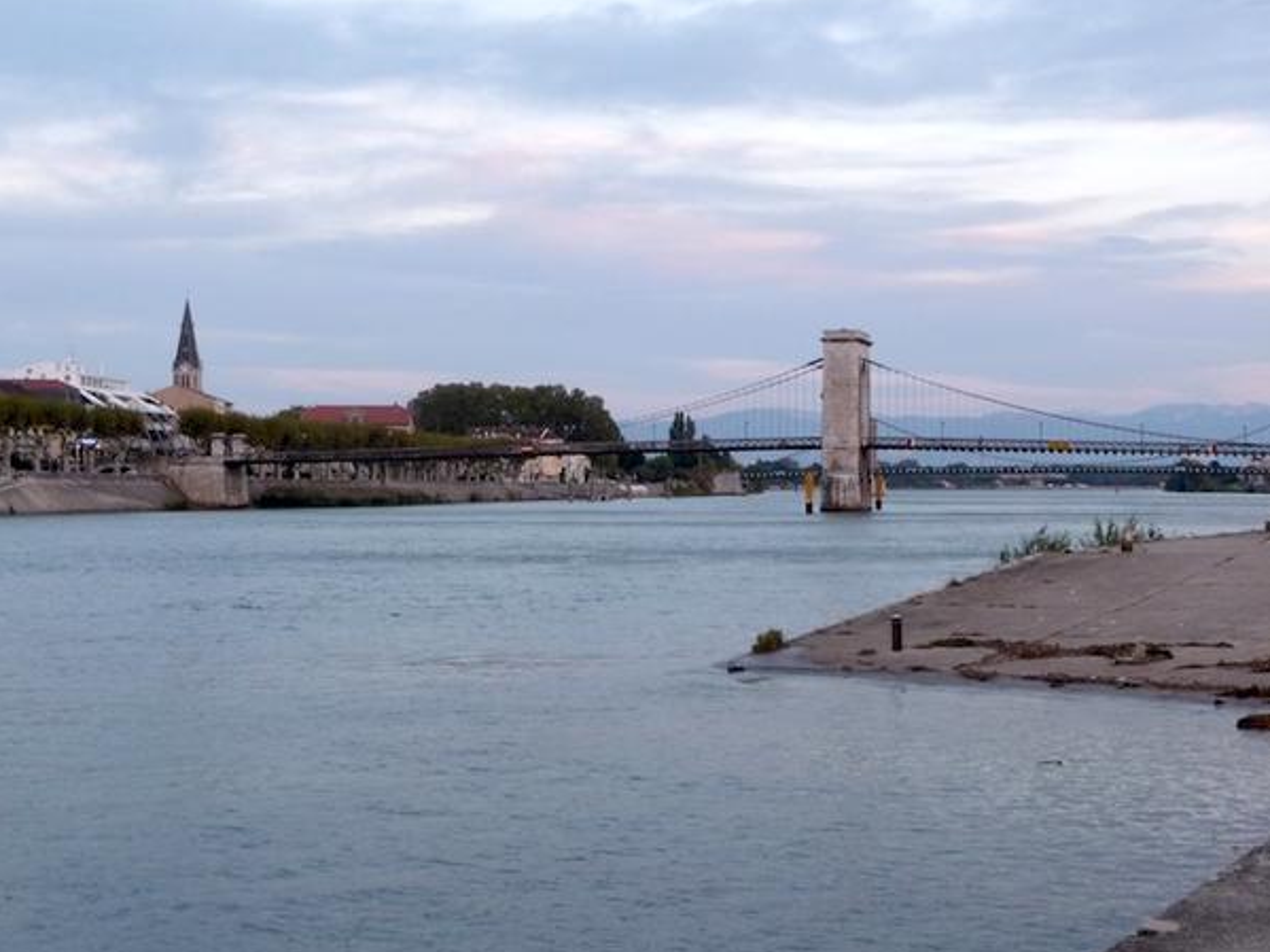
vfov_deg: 23.6
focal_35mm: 62
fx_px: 2274
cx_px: 674
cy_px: 456
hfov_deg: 31.2
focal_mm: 9.8
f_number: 4.4
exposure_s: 1/40
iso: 160
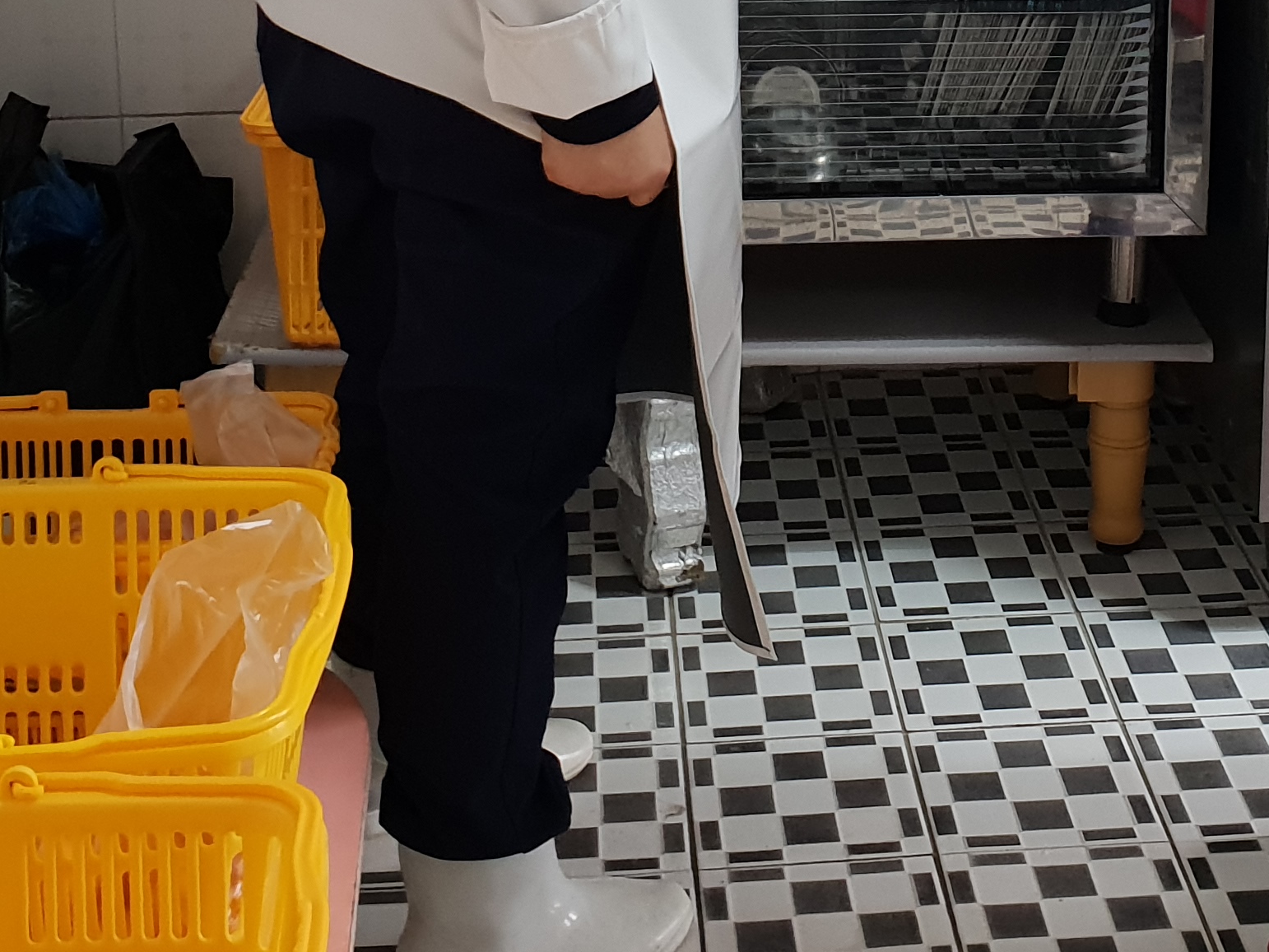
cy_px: -135
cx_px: 881
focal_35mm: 68
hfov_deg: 28.3
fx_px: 2492
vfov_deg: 20.4
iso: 200
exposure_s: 1/60
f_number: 2.4
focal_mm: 4.3
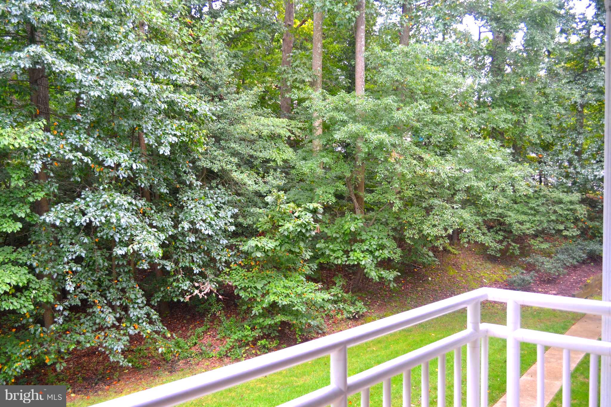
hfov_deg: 53.1
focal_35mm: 36
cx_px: 306
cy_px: 204
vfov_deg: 36.9
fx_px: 611
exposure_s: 1/100
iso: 400
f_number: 5
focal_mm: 24
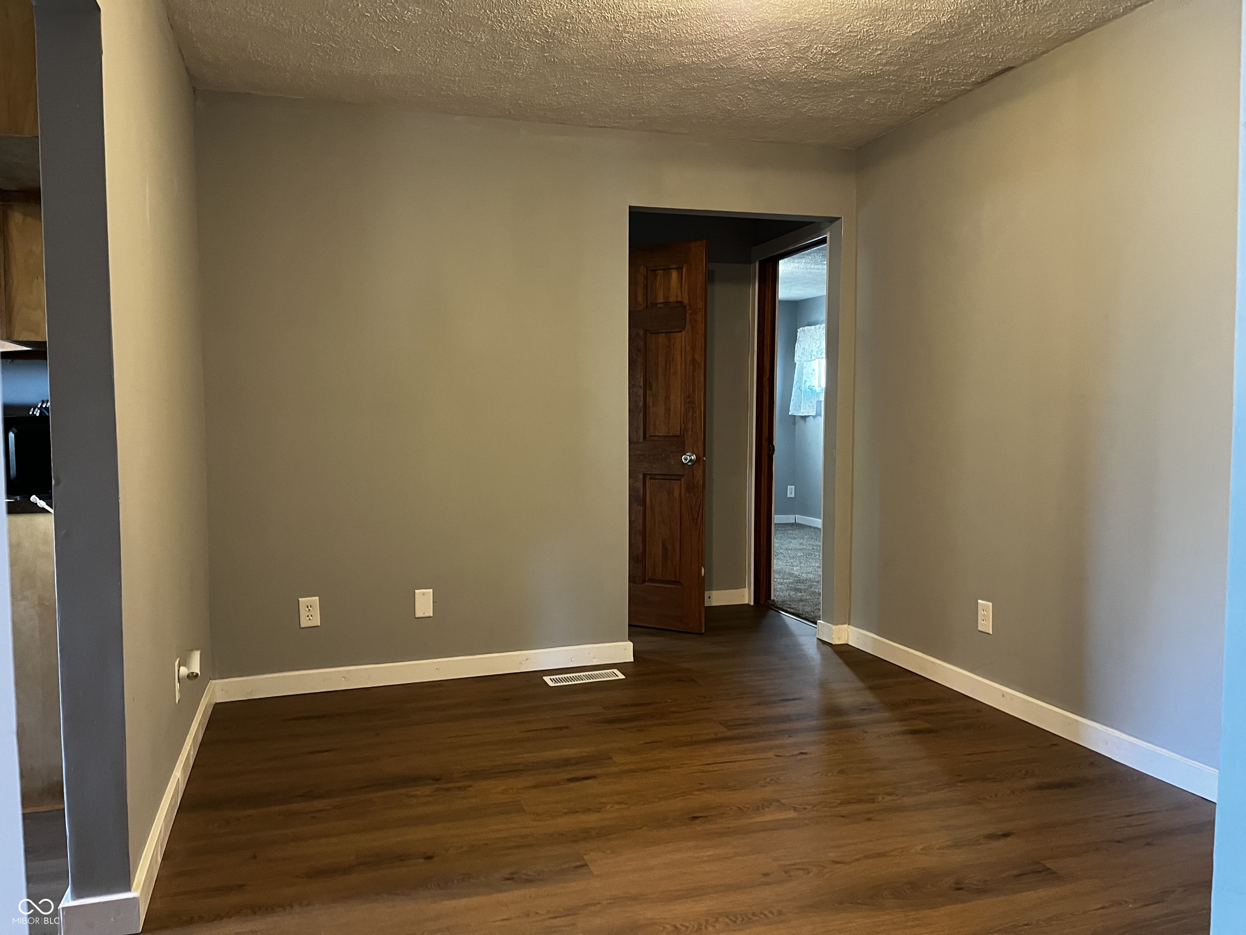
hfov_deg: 67.3
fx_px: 936
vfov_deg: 53.1
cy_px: 468
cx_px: 623
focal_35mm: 26
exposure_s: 1/40
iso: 500
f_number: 1.6
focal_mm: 5.1
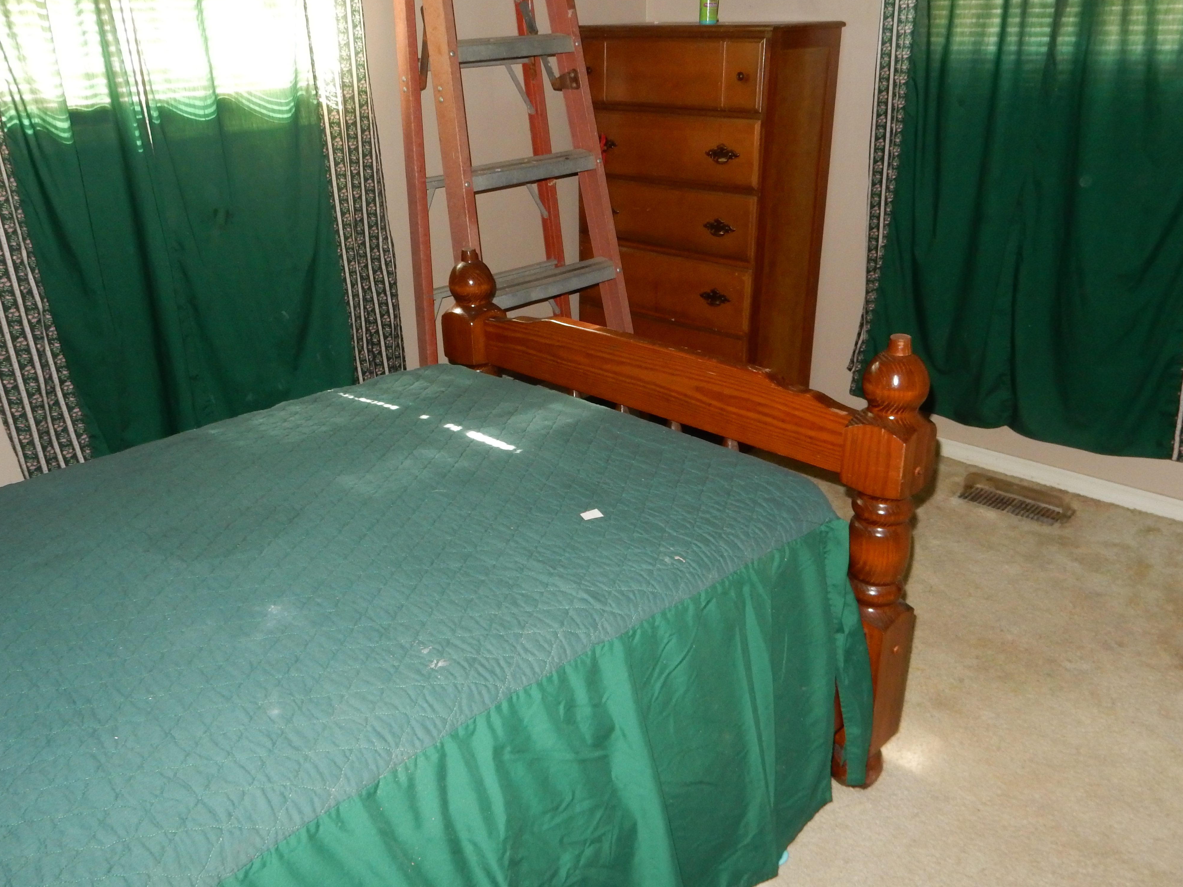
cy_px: 434
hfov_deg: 61.6
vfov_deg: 48.2
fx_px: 991
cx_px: 550
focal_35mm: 29
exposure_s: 1/30
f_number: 3.7
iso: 360
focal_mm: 4.5
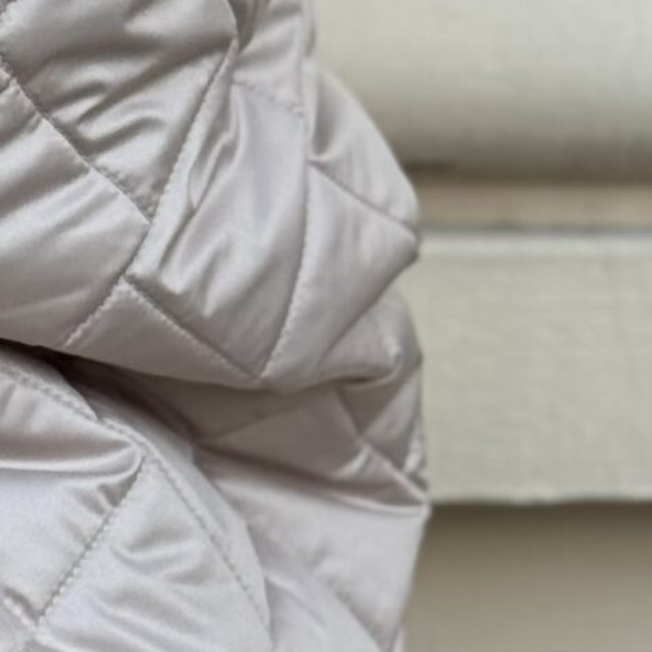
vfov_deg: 7.6
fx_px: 4880
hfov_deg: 7.5
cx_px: -385
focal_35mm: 229
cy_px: -191
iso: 64
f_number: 1.78
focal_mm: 6.76
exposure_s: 1/747
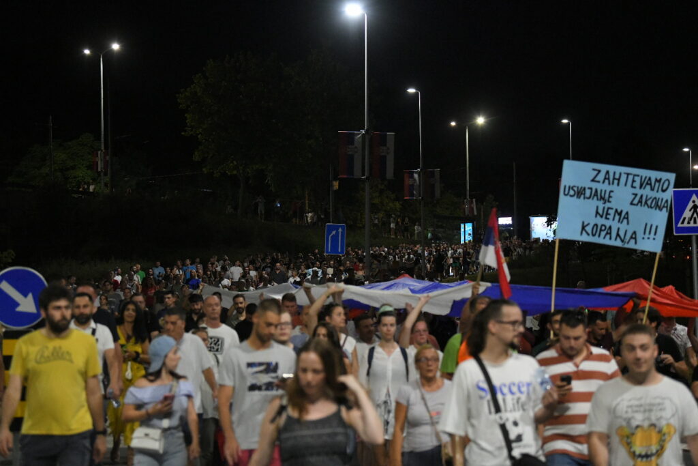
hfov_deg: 23.9
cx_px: 349
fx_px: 1648
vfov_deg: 16.1
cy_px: 233
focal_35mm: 85
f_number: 3.2
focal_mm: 85
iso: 10000
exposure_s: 1/200
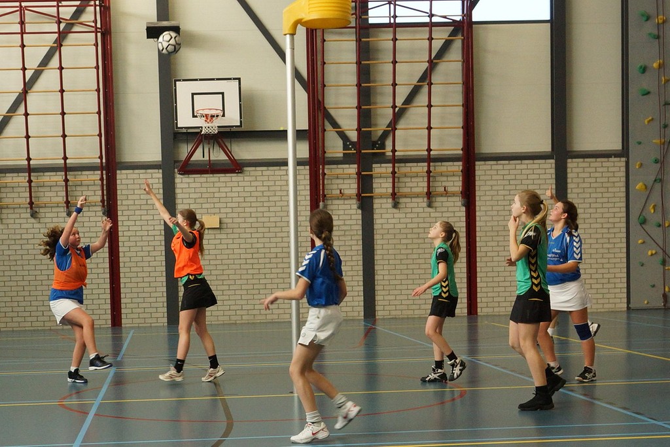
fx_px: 558
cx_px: 335
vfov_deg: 43.6
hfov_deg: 61.9
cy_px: 224
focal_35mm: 30
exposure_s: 1/250
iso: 800
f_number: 4.5
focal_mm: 20
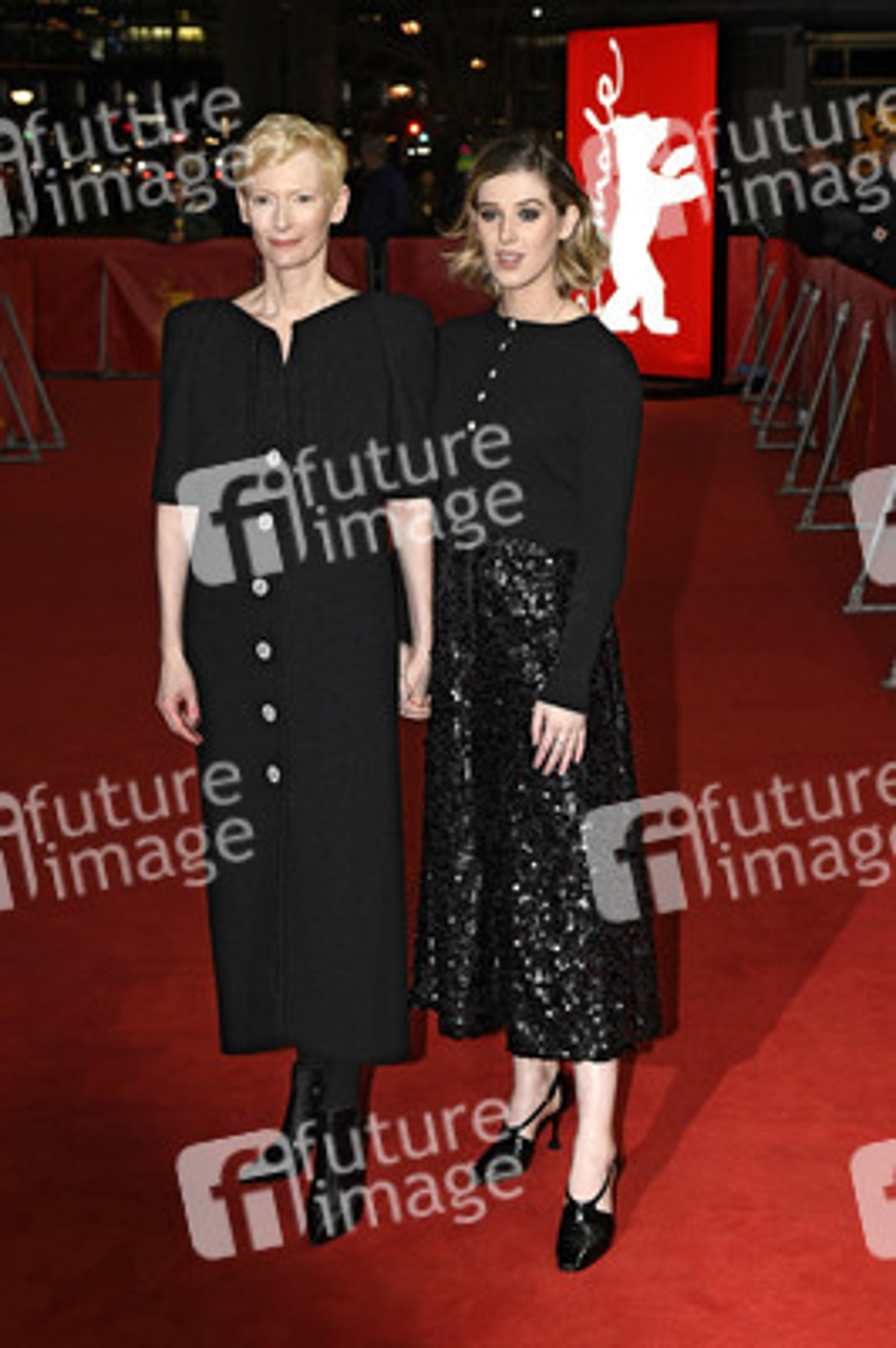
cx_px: 448
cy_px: 674
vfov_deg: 38.2
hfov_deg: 25.9
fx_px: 1945
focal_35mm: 52
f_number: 5
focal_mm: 35
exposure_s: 1/320
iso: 1600
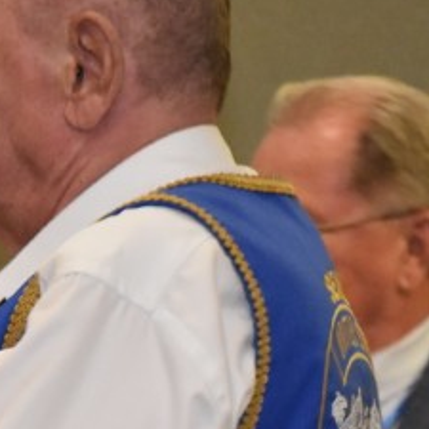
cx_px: -118
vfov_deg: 2.9
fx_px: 8413
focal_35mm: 600
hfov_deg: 2.9
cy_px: 383
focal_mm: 92
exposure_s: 1/60
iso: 2500
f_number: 5.6
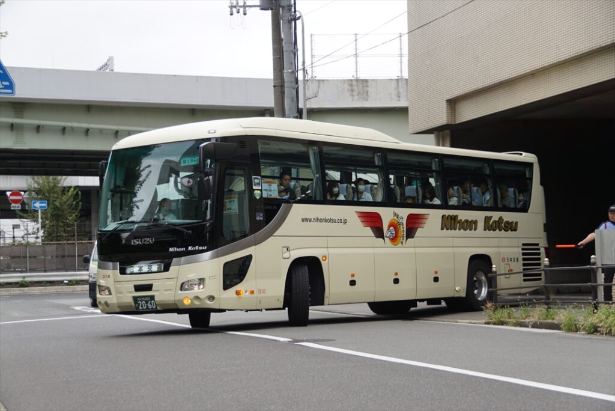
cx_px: 308
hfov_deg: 27.0
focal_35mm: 75
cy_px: 206
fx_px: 1282
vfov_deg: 18.2
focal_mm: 50
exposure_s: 1/100
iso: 100
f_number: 5.6
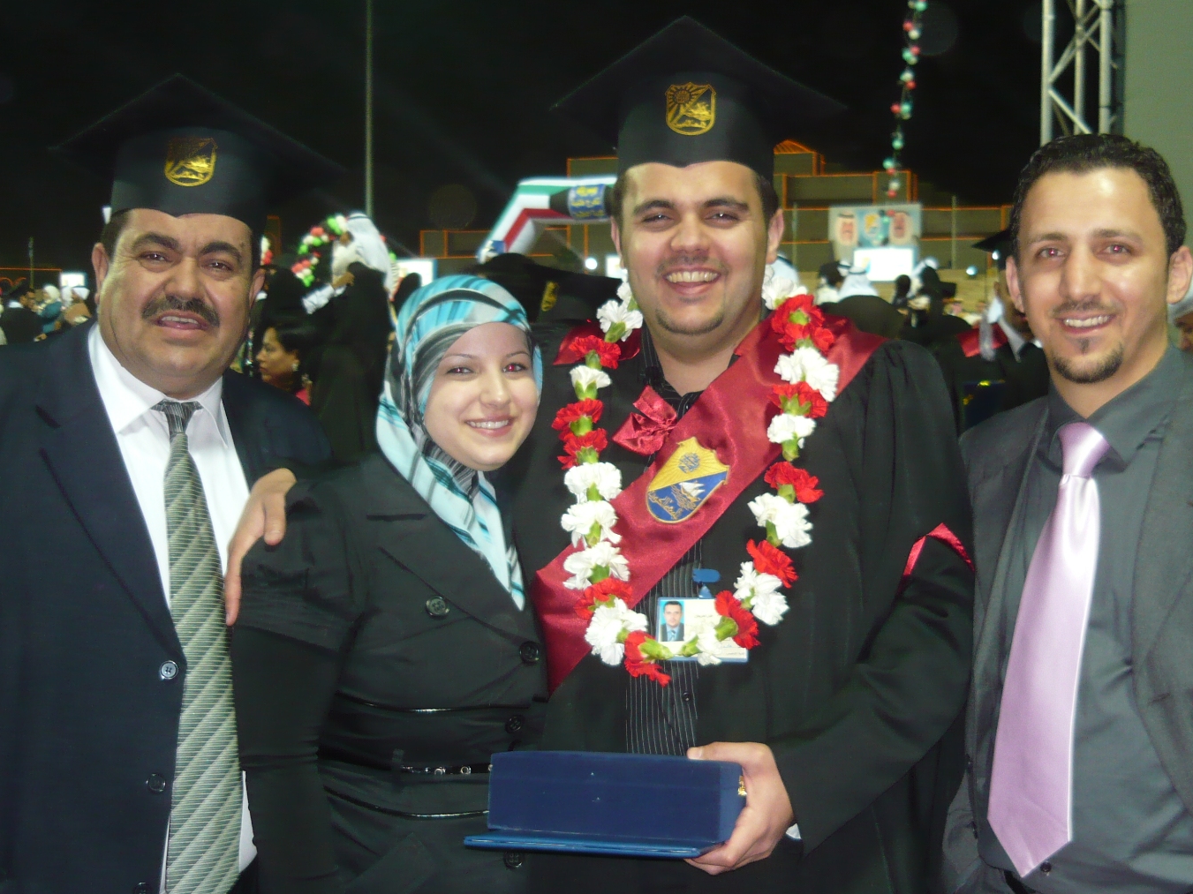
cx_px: 666
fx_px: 1551
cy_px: 424
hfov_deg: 42.0
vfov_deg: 32.2
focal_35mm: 45
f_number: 2.9
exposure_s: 1/30
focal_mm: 6.3
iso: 200
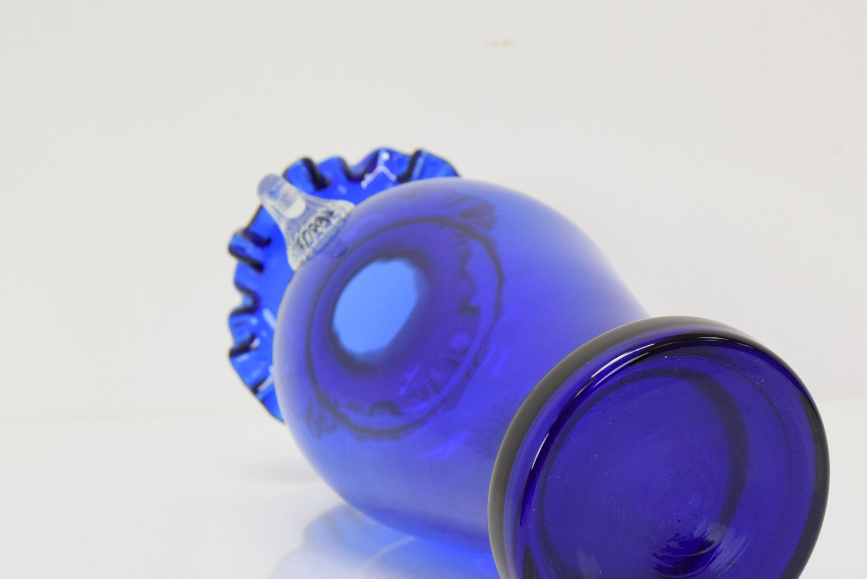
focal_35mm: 62
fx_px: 1494
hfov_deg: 32.2
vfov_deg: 21.8
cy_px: 395
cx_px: 539
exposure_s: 1/200
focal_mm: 30
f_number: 7.1
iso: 1600
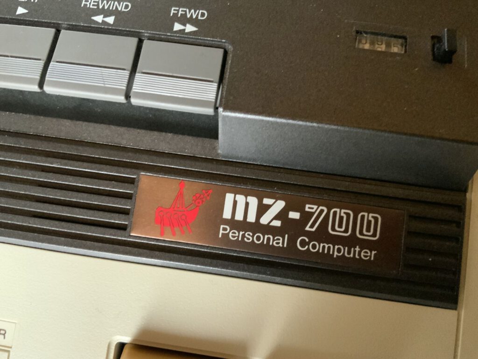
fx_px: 400
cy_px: 180
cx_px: 239
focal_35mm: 29
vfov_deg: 48.2
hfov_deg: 61.7
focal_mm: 3
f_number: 1.8
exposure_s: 1/30
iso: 500
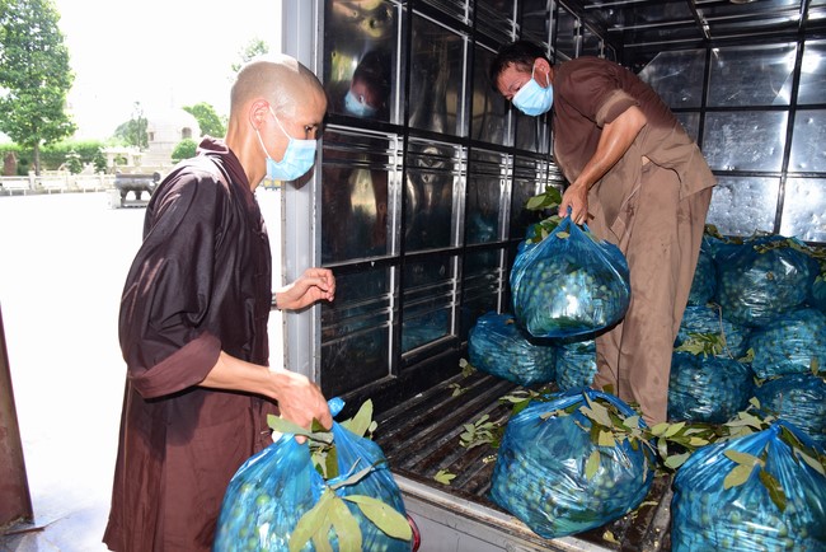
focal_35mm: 24
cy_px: 276
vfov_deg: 53.2
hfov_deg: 73.7
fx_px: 551
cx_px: 413
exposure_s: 1/100
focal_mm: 24
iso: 160
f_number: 5.6
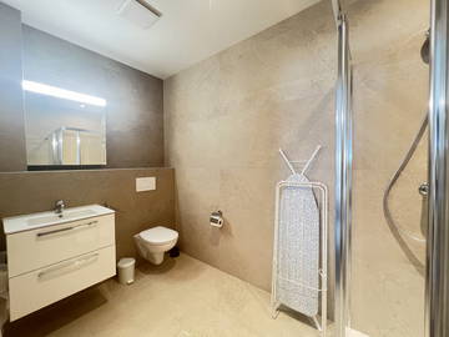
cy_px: 168
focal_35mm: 13
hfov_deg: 106.2
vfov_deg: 89.9
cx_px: 224
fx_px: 169
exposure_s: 1/50
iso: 320
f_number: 1.8
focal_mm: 1.57
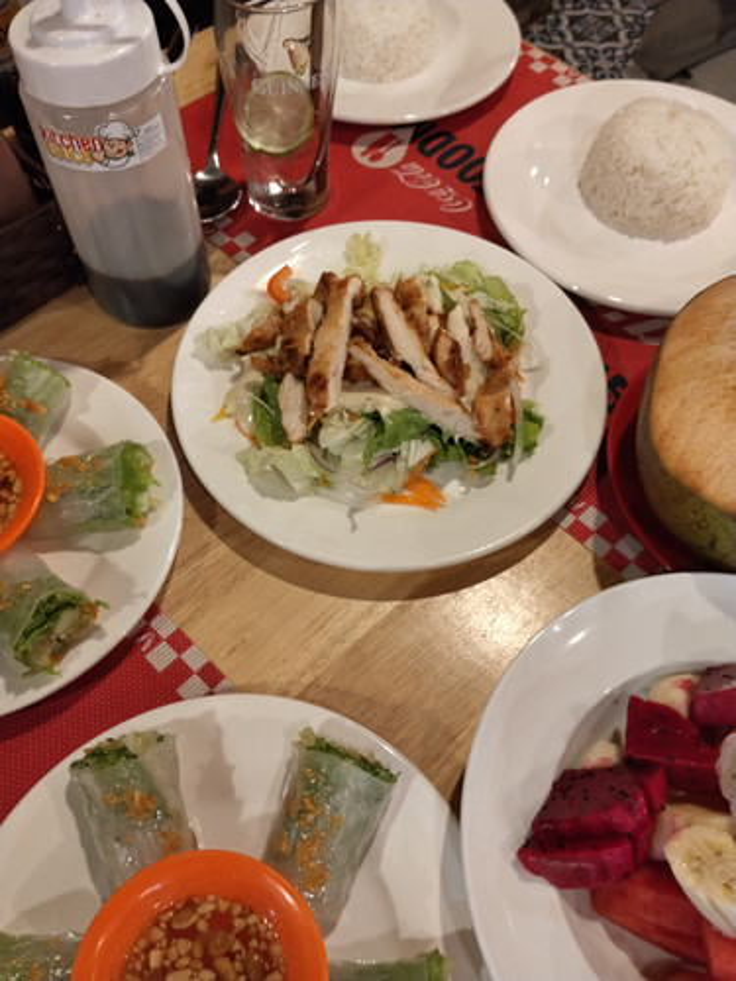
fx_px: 822
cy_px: 490
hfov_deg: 48.2
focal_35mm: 29
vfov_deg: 61.7
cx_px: 368
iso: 320
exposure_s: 1/33.3
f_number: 1.8
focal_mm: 4.22
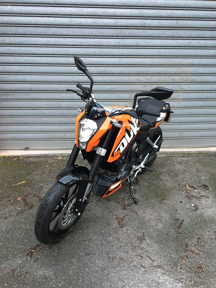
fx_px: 241
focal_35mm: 29
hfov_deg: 48.2
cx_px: 108
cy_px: 144
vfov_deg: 61.7
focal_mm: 4.15
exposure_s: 1/20
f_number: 2.2
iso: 200
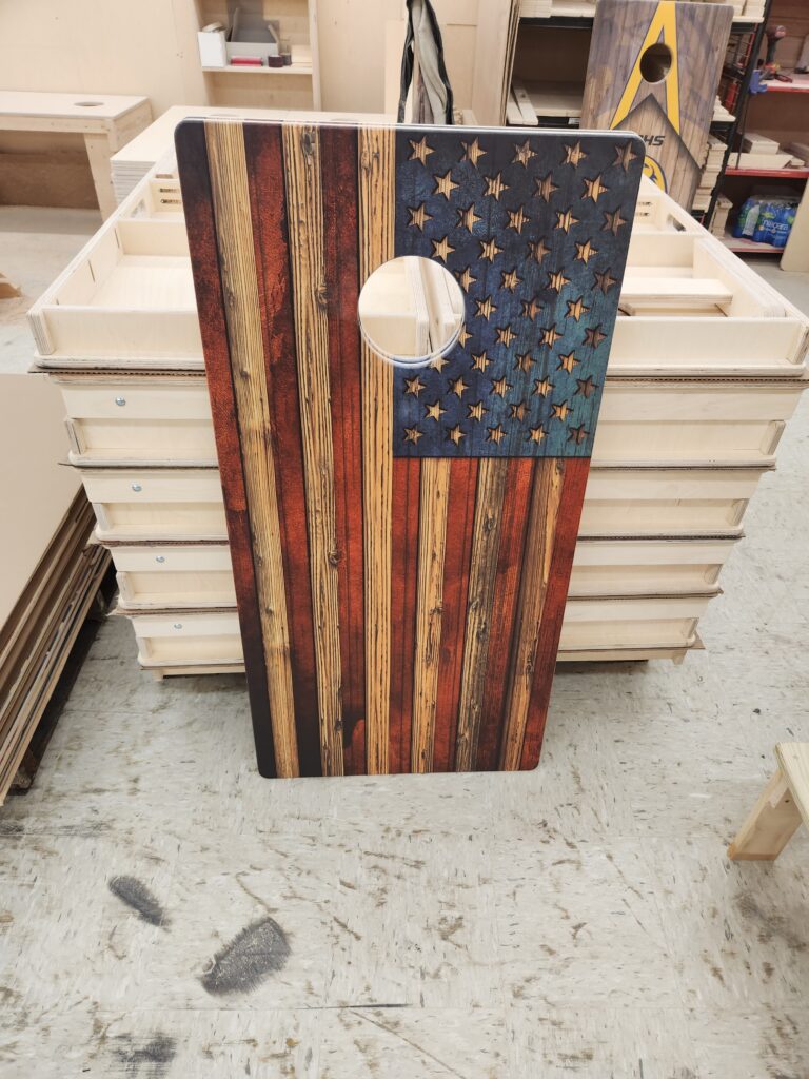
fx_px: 717
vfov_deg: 73.9
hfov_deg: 58.9
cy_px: 540
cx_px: 404
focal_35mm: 23
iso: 100
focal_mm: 5.4
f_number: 1.8
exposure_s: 1/180
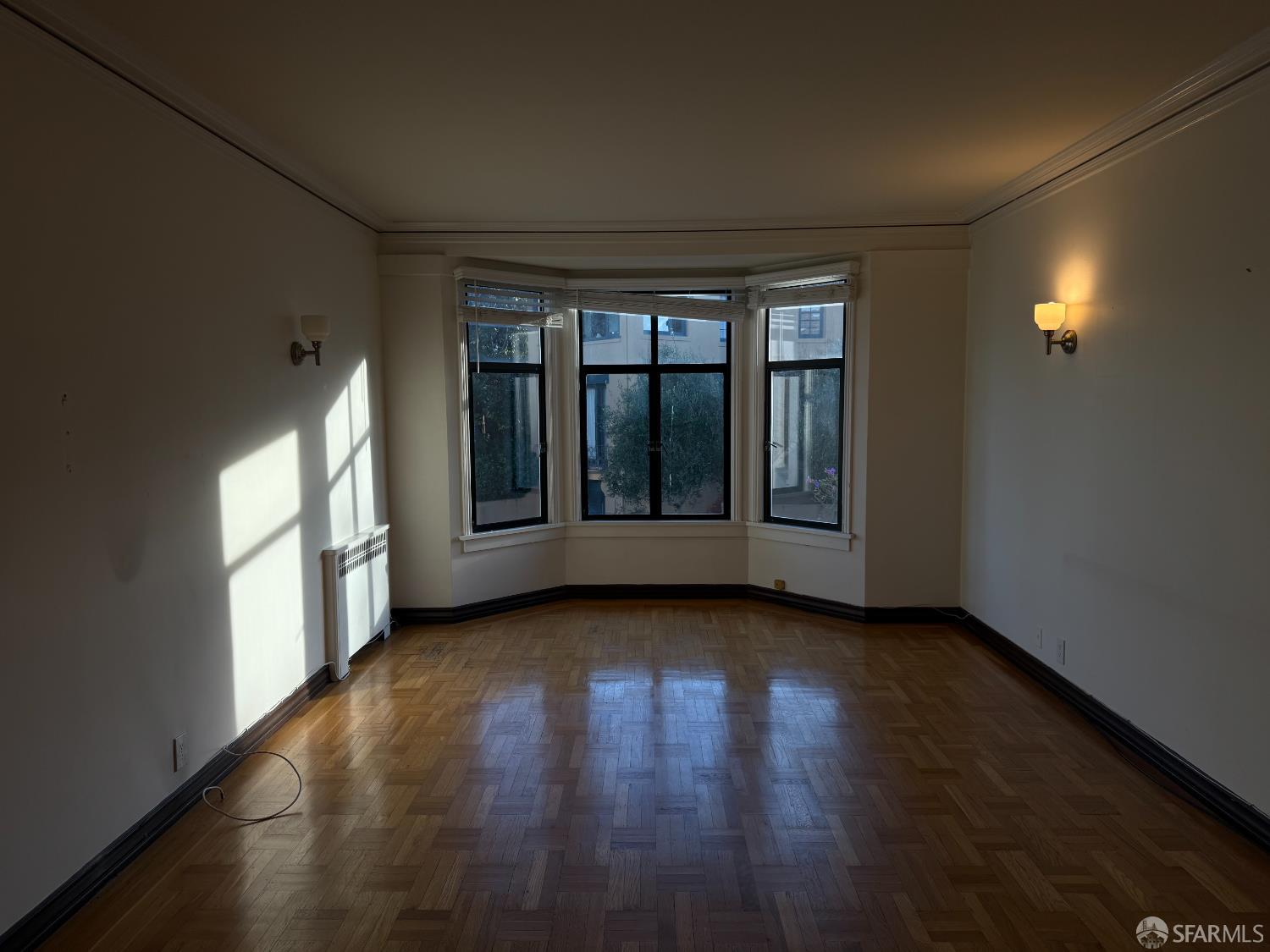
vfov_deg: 56.8
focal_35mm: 24
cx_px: 635
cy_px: 476
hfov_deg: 71.6
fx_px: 881
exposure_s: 1/612
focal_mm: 6.76
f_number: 1.78
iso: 80
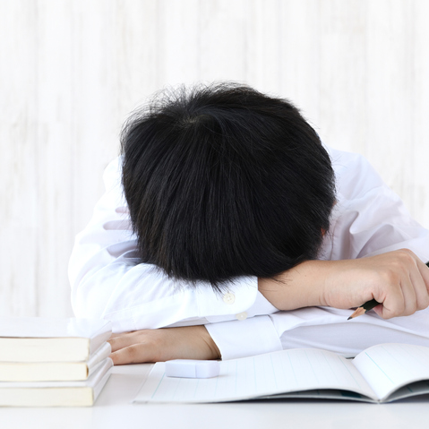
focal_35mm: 90
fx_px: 1262
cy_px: 215
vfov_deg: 19.3
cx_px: 238
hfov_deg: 19.3
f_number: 9
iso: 640
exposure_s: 1/50
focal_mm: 70
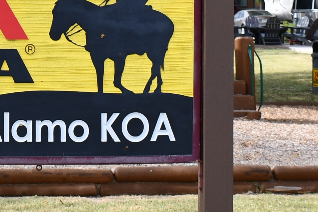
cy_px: -71
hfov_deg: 10.7
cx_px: -56
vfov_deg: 7.1
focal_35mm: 190
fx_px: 1678
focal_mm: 29
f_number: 8
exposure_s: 1/250
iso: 125
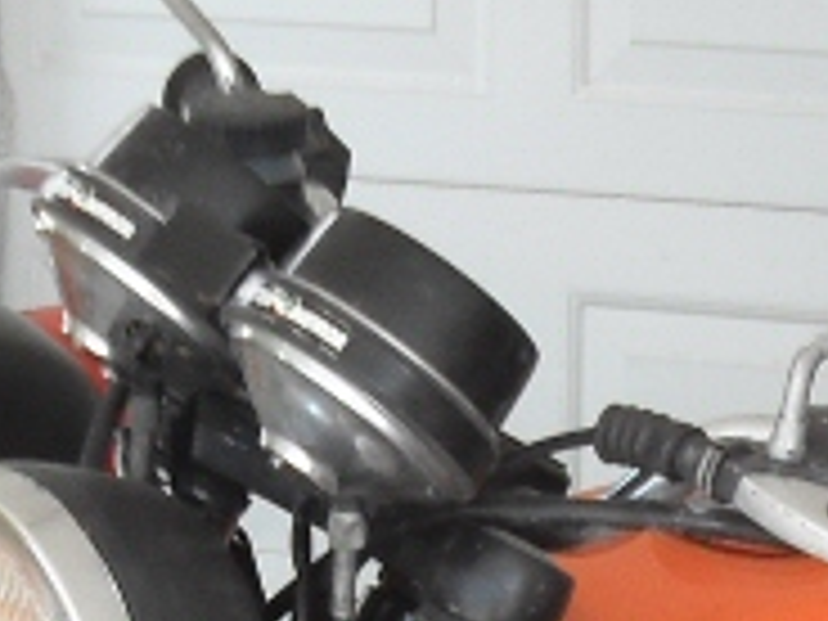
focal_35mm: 195
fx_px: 4664
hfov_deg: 10.1
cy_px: 1264
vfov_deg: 7.3
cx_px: 702
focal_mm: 6.3
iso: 100
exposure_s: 1/90
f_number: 3.2
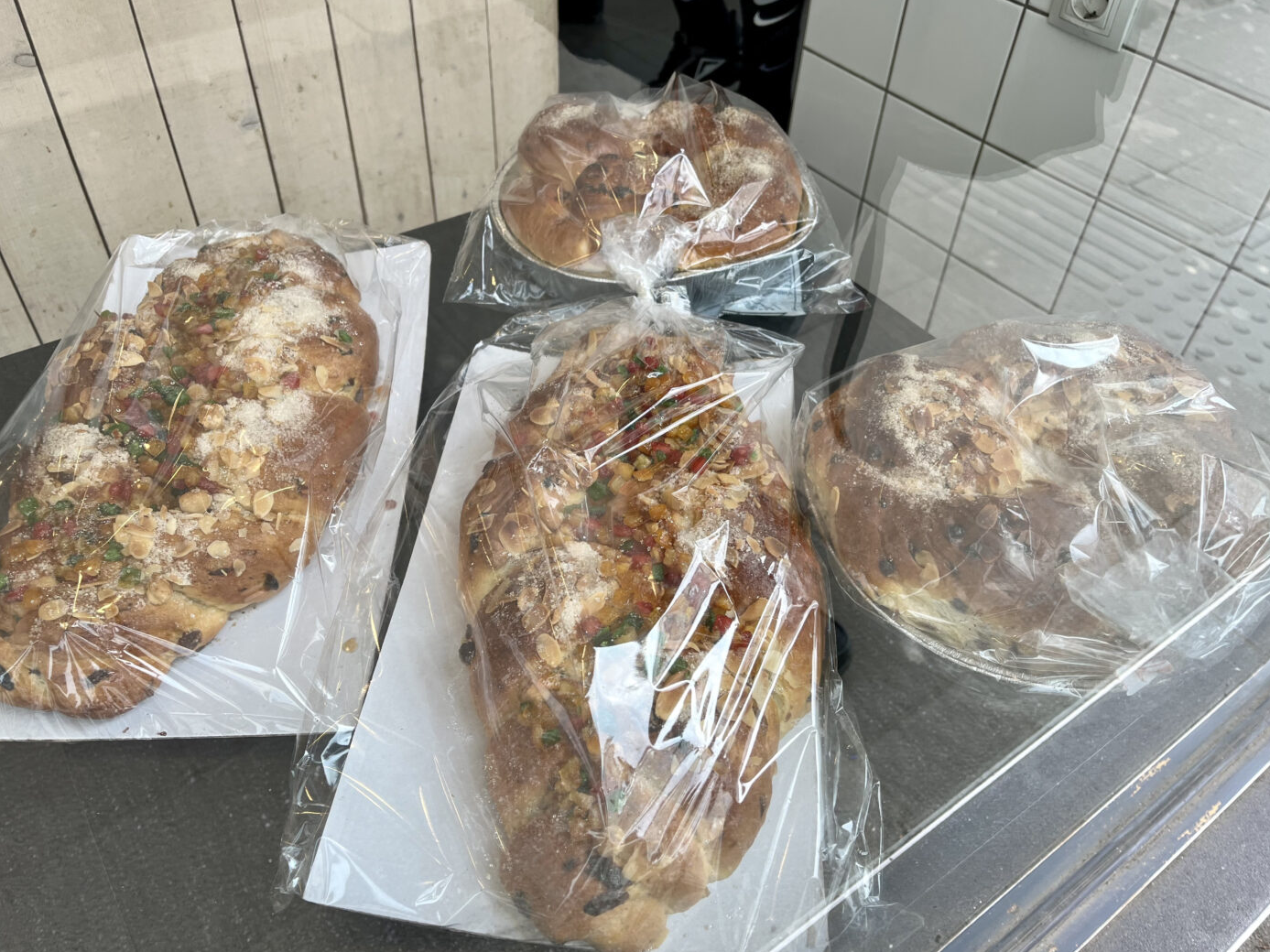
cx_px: 629
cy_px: 462
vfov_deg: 51.3
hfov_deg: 65.3
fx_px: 990
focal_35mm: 27
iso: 40
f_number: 1.6
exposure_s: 1/100
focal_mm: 5.1
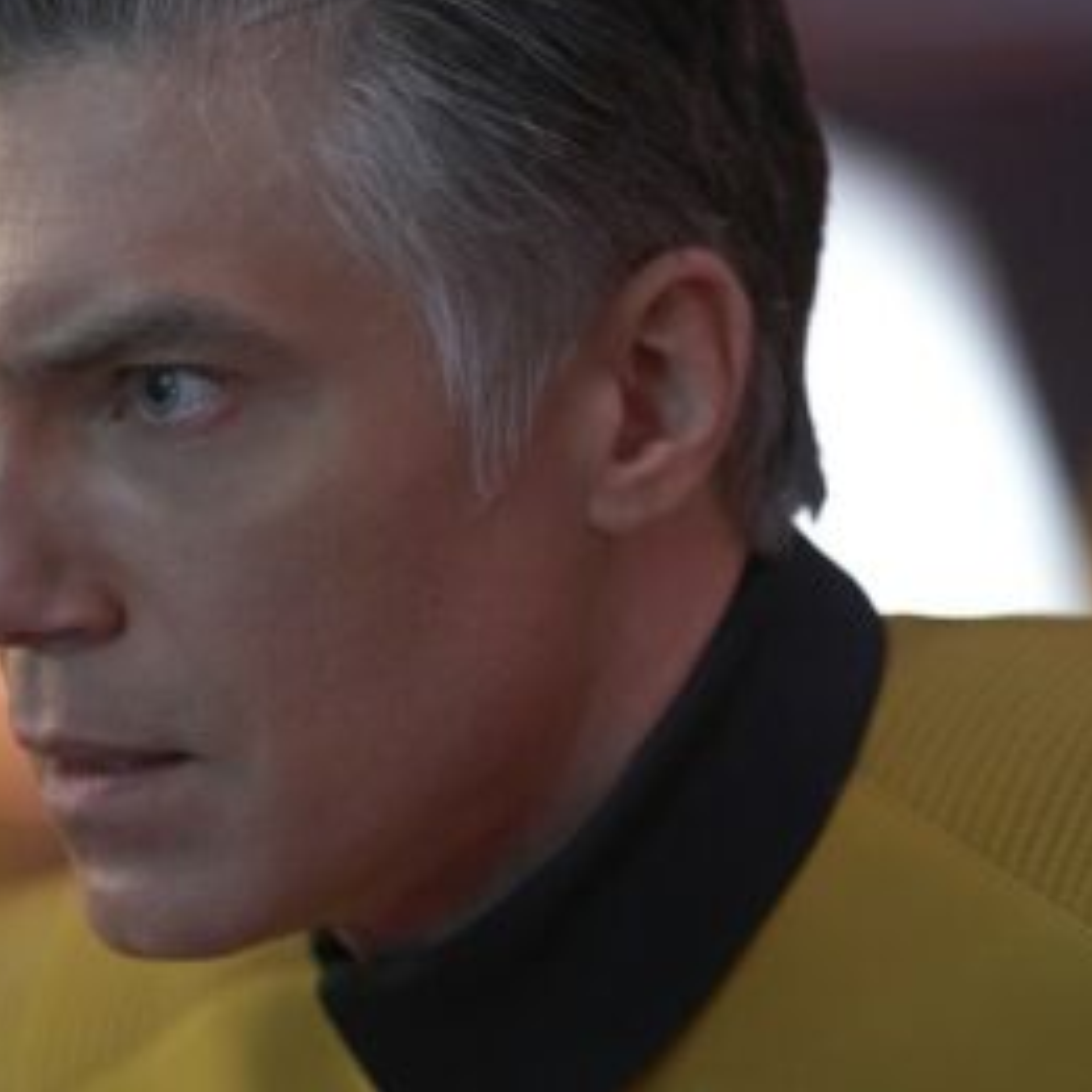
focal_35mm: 306
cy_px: 661
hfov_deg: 5.7
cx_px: 92
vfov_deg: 5.7
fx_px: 10921
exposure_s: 1/320
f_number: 2
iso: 2000
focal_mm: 135
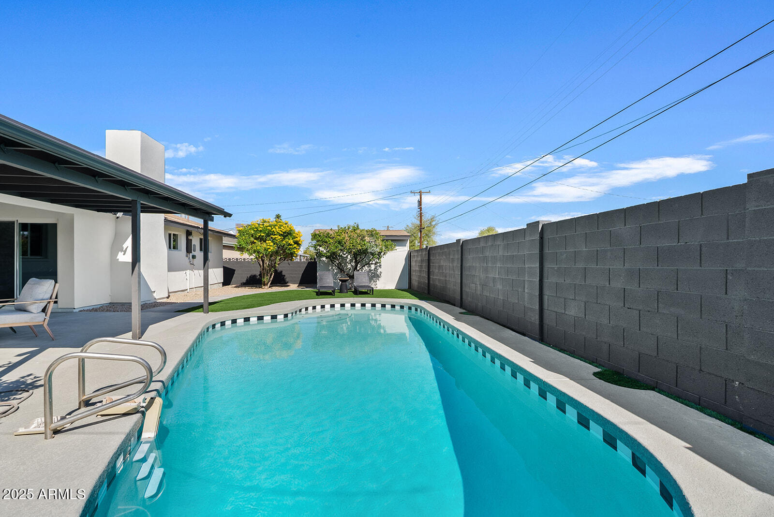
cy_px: 258
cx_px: 387
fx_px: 344
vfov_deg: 73.8
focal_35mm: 16
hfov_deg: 96.7
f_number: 8
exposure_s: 1/50
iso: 100
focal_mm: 16
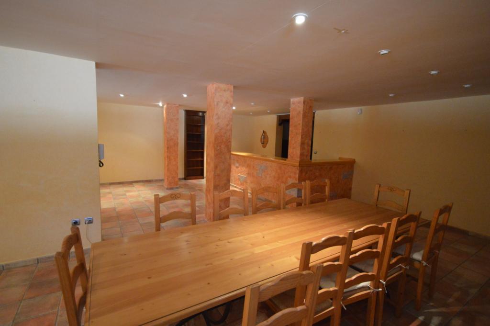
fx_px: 235
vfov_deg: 69.6
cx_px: 245
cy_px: 163
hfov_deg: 92.5
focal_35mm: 17
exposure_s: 1/50
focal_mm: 11.5
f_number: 4.2
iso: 3200
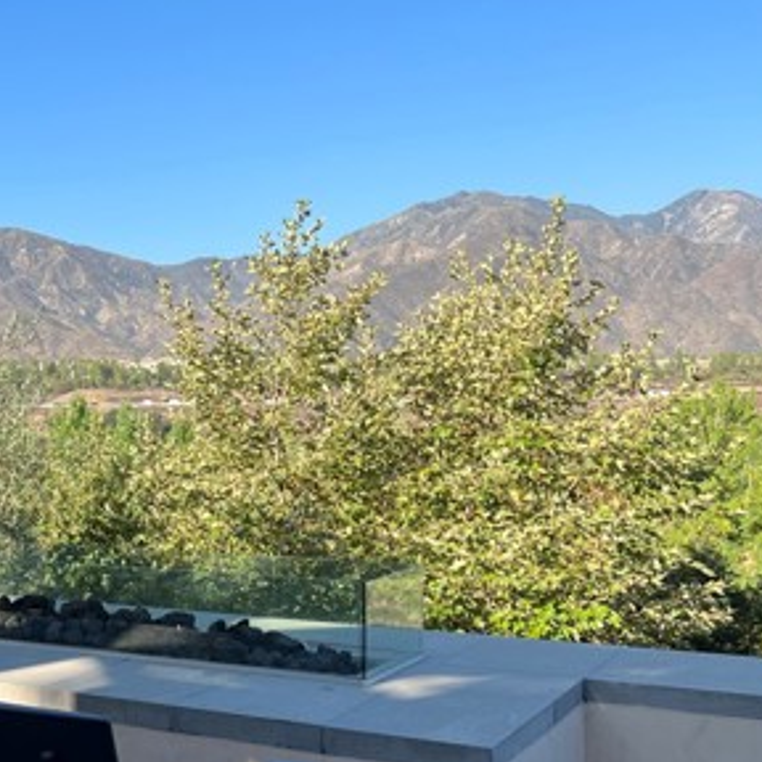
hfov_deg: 31.8
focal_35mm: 51
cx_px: 79
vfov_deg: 33.1
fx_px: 1270
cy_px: 516
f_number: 1.5
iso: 50
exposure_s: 1/2208
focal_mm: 5.7
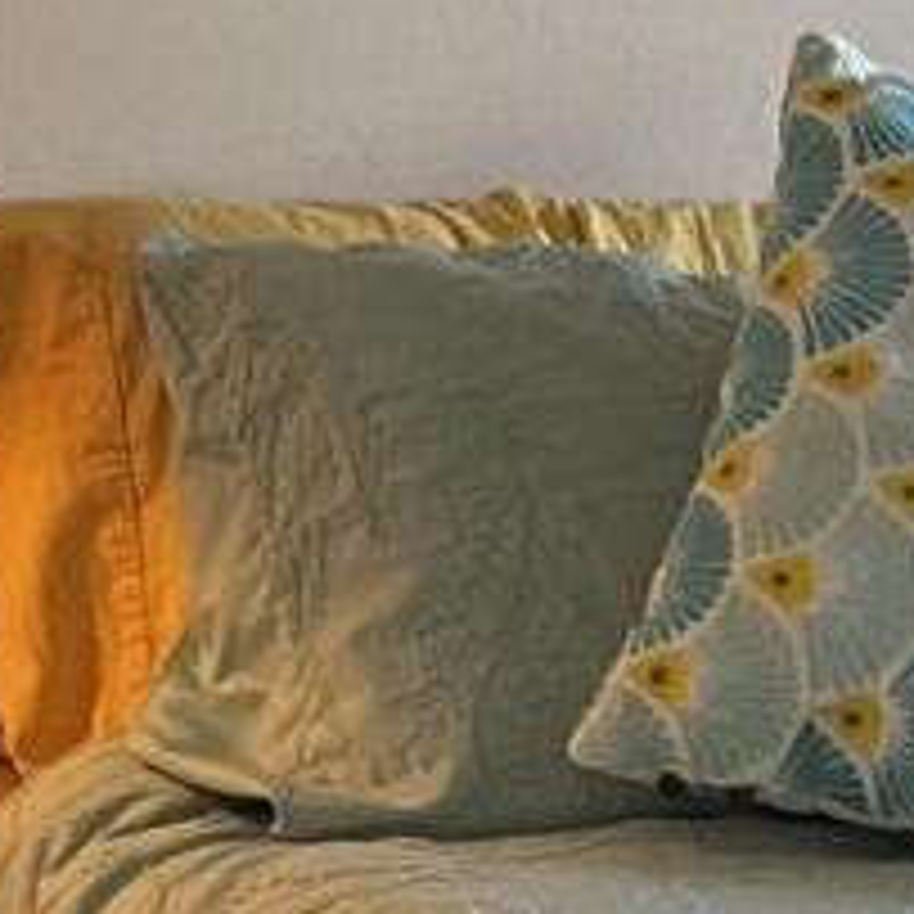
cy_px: 1459
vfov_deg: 7.6
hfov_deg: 7.5
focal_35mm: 226
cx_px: 1796
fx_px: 6751
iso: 80
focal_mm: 5.7
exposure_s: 1/60
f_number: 1.5
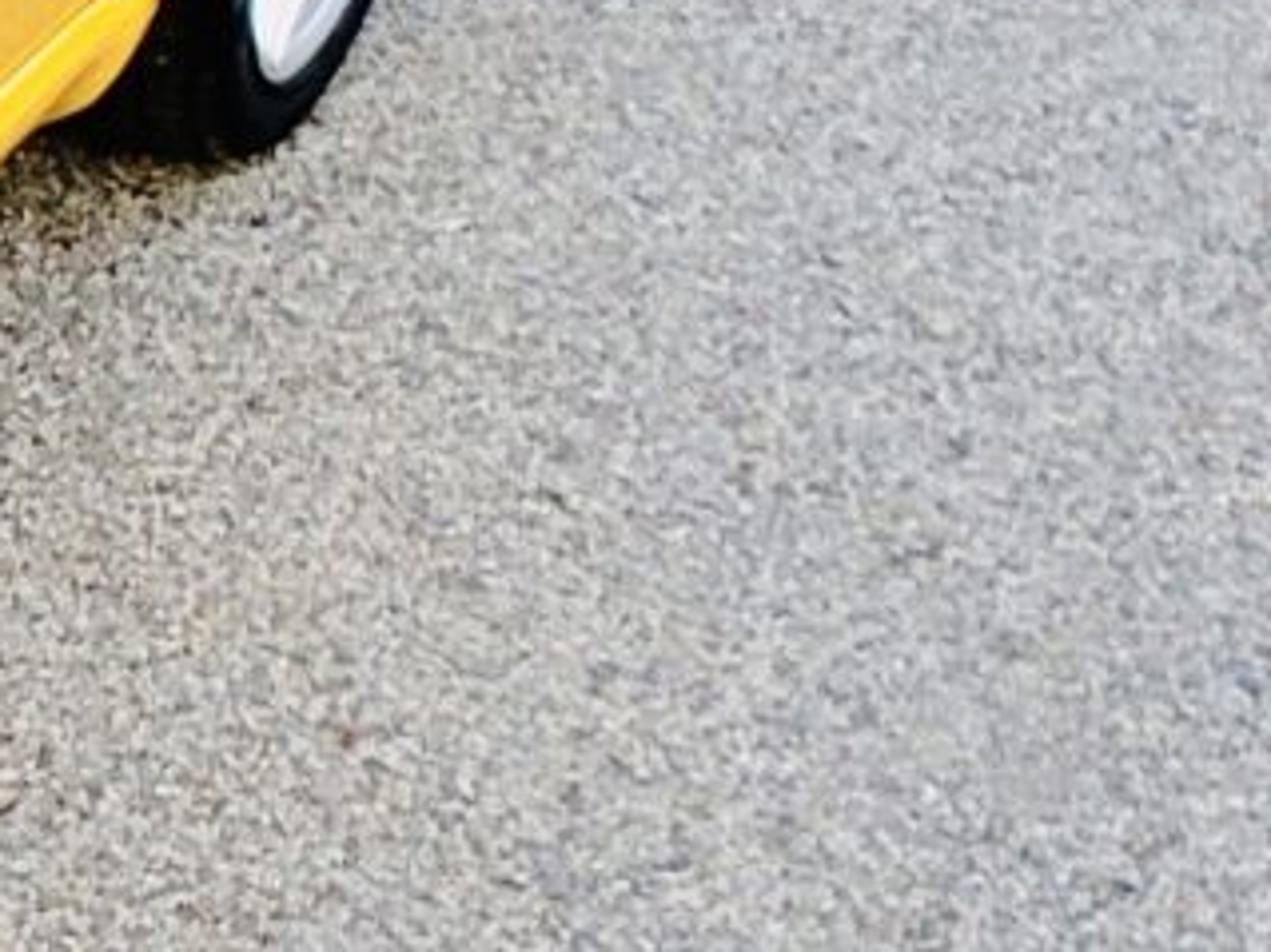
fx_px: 6129
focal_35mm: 167
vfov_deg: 8.8
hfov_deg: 9.3
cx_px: -2590
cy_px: 68
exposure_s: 1/120
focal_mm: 4.3
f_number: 2.4
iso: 80
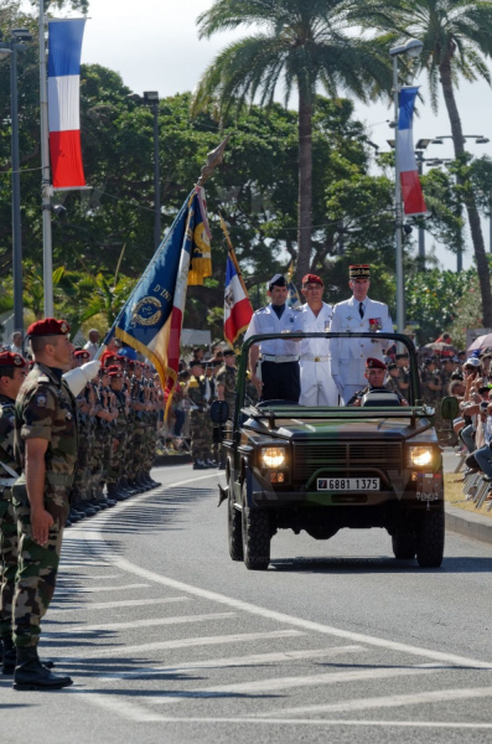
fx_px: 5409
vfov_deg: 7.9
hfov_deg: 5.2
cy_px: 372
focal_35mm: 262
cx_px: 246
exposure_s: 1/400
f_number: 8
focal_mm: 175
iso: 100
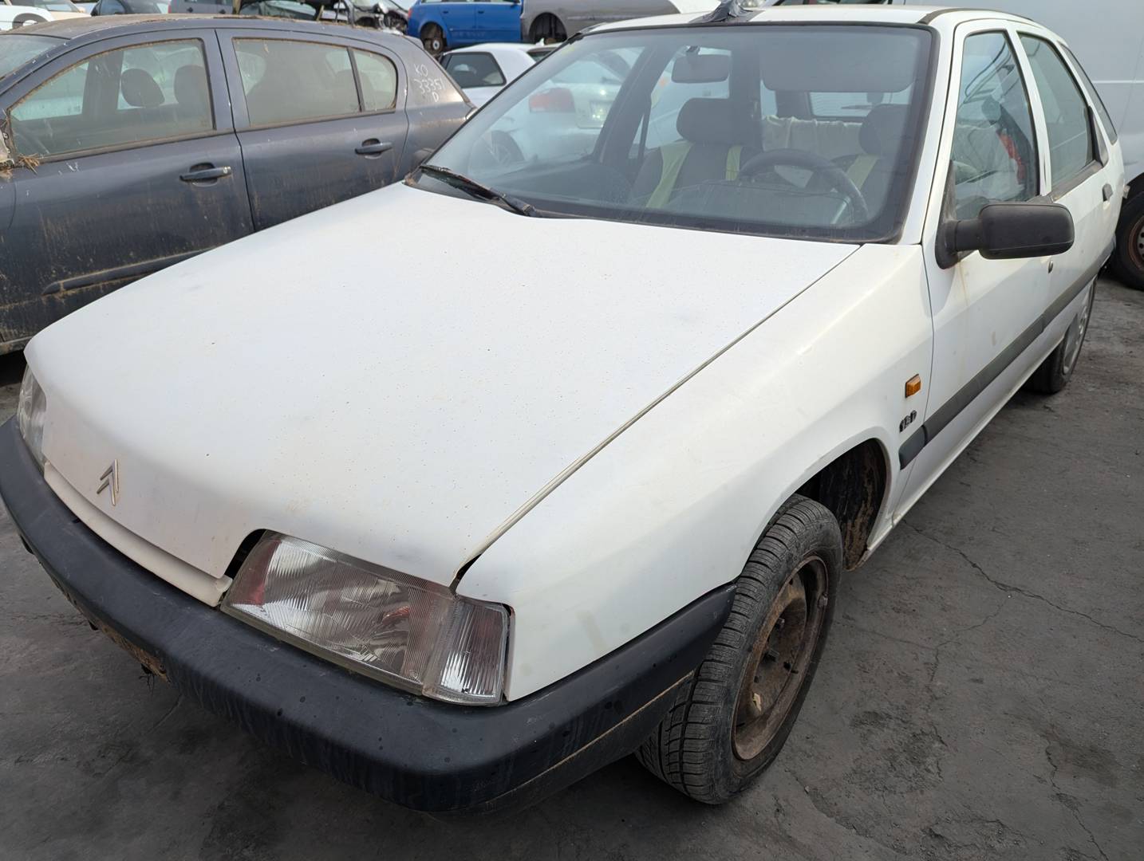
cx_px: 572
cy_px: 430
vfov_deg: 56.9
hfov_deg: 71.5
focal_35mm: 24
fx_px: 794
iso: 78
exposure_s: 1/1414
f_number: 1.85
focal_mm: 6.81
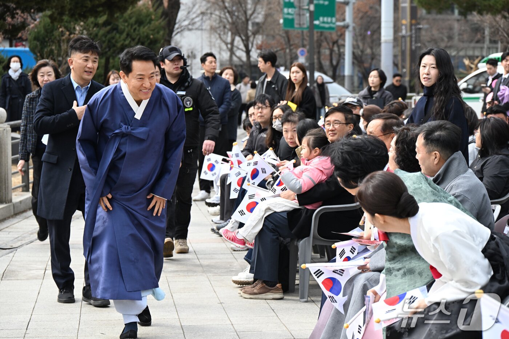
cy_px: 170
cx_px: 254
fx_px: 1484
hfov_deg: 19.5
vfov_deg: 13.0
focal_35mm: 105
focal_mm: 105
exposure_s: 1/640
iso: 500
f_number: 6.3
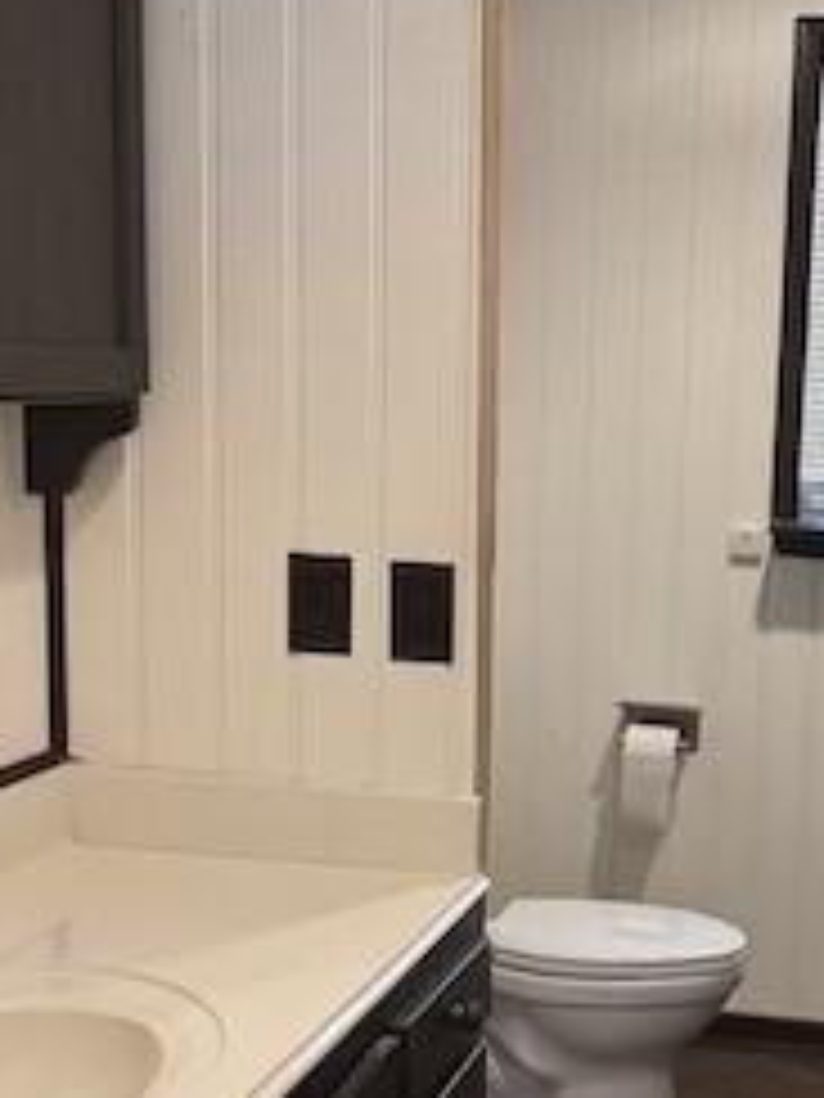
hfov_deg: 24.3
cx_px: 689
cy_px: 711
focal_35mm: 59
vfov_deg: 32.5
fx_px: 1873
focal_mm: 6.76
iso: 640
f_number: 1.78
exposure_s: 1/60
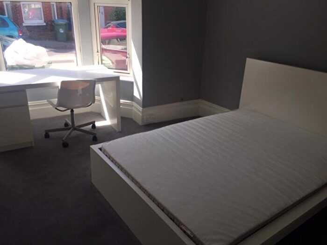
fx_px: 274
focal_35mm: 29
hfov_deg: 61.7
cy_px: 122
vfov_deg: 48.2
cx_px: 164
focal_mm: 4.15
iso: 32
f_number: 2.2
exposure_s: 1/280
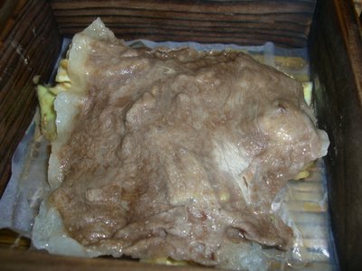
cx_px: 181
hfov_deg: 49.0
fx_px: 397
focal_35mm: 38
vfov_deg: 37.7
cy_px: 136
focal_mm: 7.9
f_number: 5.6
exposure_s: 1/30
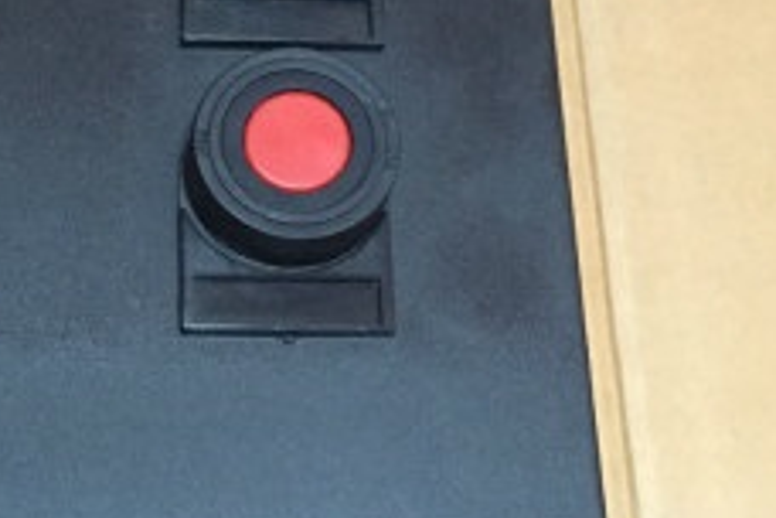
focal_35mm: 88
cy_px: 225
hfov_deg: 22.4
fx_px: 1897
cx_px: 34
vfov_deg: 15.5
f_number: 2.2
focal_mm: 4.15
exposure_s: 1/17
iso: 400
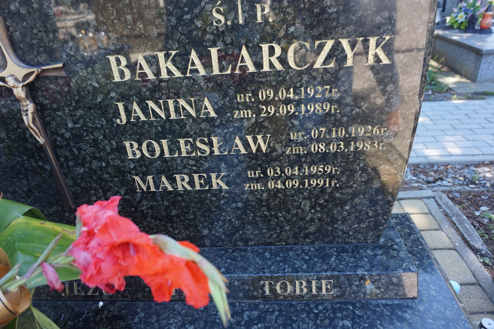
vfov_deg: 53.1
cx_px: 247
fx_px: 329
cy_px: 164
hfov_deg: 73.8
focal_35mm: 24
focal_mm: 16
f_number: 4
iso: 250
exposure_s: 1/160
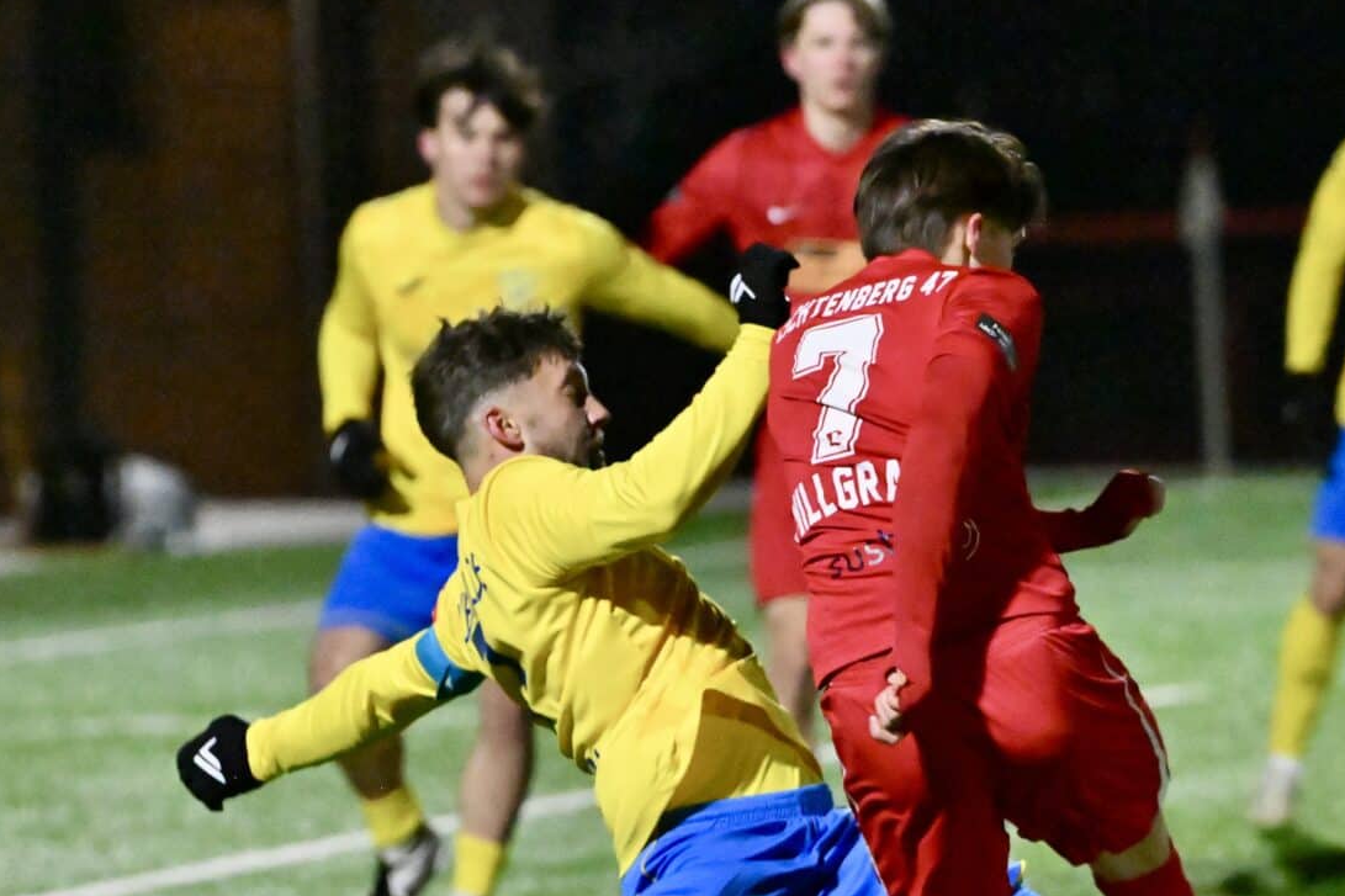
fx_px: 12625
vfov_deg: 4.1
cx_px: 567
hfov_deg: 6.1
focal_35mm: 338
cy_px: 693
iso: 10000
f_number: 3.5
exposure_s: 1/1250
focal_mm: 180
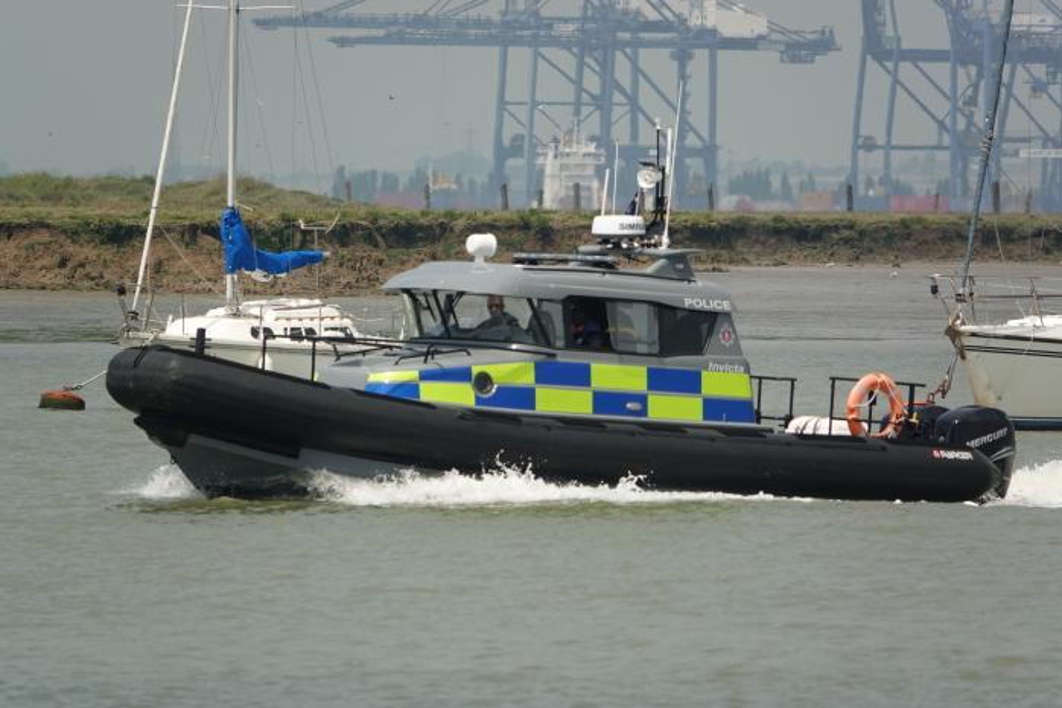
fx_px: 15512
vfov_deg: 2.6
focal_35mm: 526
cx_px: 531
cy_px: 354
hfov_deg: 3.9
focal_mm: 192.73
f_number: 4.5
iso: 100
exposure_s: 1/1000
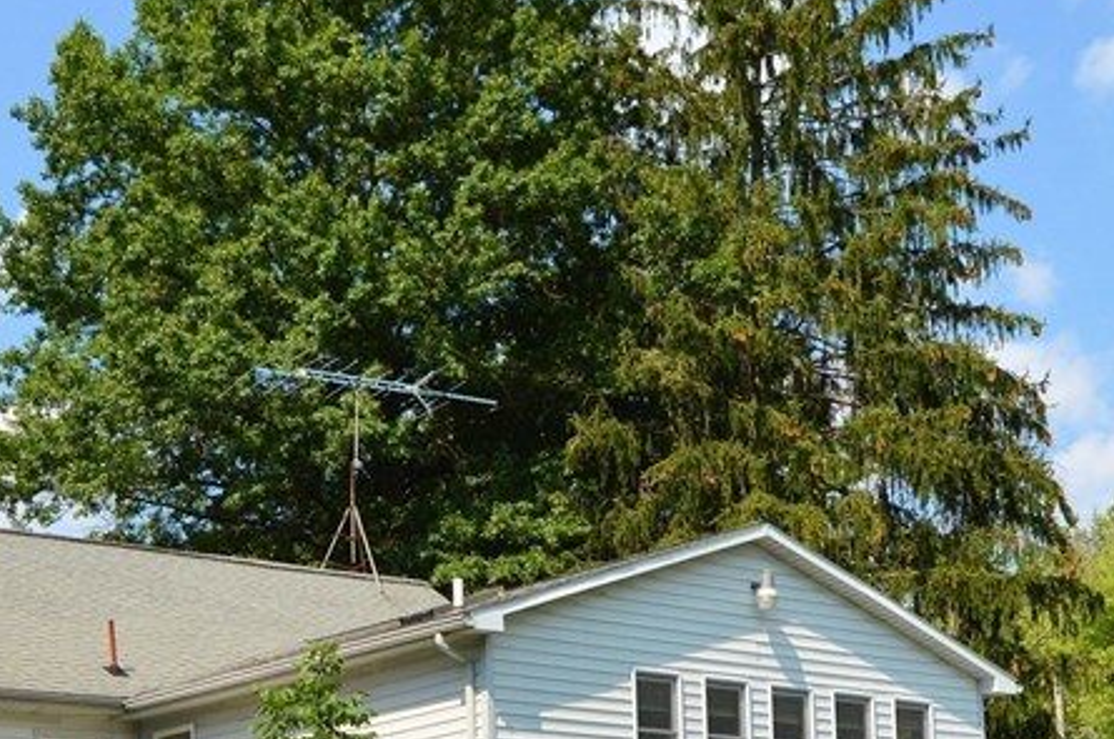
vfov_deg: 19.7
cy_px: 792
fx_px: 2039
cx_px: 434
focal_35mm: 66
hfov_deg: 30.5
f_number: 8
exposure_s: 1/320
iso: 100
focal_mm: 18
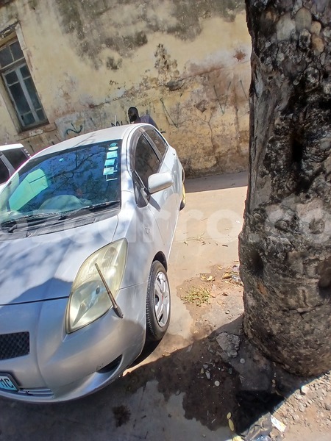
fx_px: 217
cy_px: 220
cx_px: 166
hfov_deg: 74.7
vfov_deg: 91.0
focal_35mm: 17
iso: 50
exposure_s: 1/545
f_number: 2.2
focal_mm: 1.4
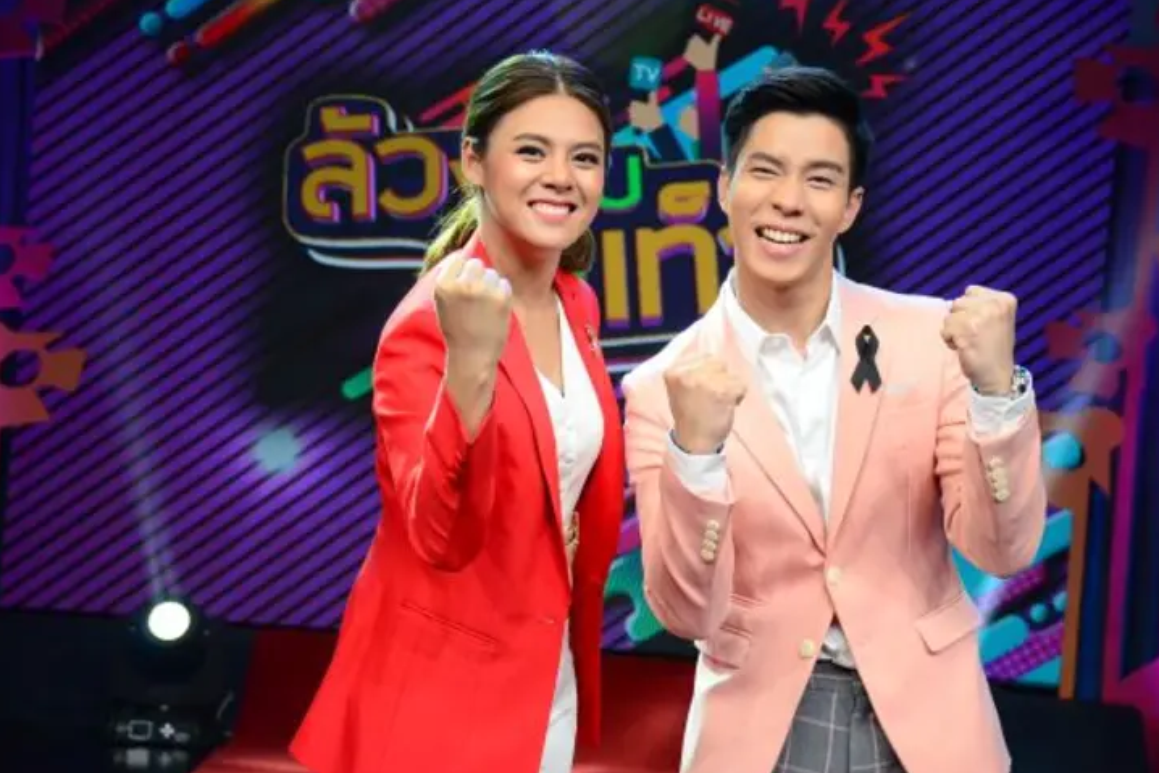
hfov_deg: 31.0
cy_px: 381
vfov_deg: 20.9
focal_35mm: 65
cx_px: 575
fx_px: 2093
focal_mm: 40
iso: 2000
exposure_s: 1/640
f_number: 4.5
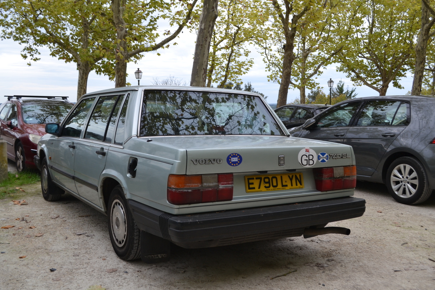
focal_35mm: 36
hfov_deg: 53.1
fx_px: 435
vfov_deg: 36.9
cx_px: 218
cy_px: 145
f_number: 5.6
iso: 110
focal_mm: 24
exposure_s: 1/125
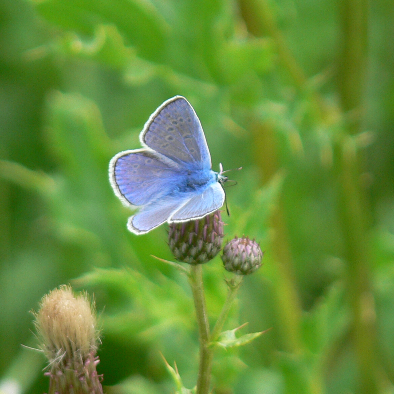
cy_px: 196
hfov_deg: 3.4
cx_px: 170
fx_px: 6632
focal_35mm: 515
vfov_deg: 3.4
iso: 80
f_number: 3.7
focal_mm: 88.8
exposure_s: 1/400
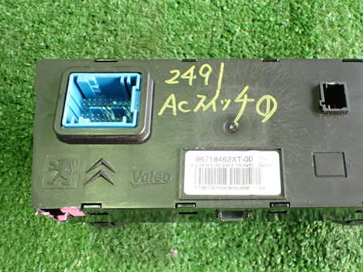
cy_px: 145
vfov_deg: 37.7
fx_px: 398
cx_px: 226
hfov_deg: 48.6
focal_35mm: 38
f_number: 2.3
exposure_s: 1/80
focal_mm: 5.4
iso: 800
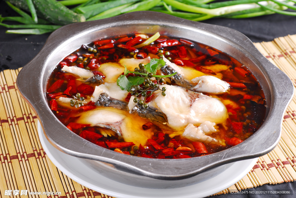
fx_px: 741
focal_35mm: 90
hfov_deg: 22.6
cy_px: 99
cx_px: 148
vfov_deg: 15.2
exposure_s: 1/160
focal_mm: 60
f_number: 9
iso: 160
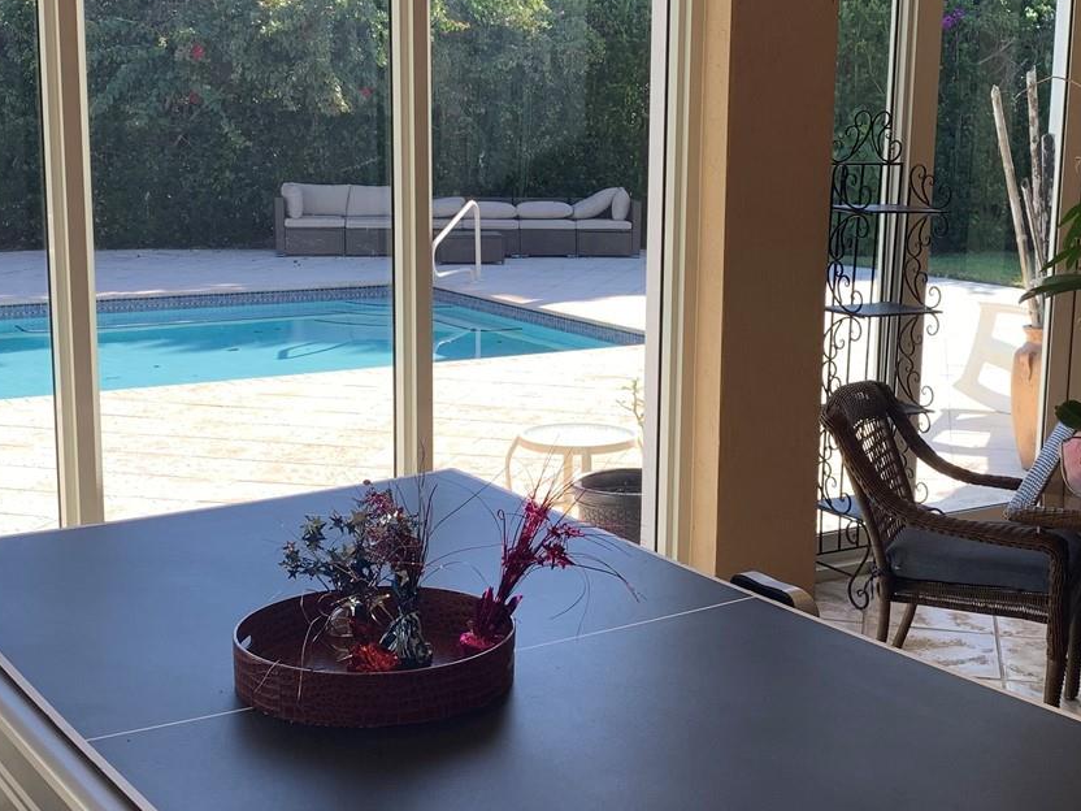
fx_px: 1561
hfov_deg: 38.1
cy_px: 385
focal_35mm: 50
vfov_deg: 29.1
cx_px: 605
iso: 25
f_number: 1.8
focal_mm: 4.25
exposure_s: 1/146
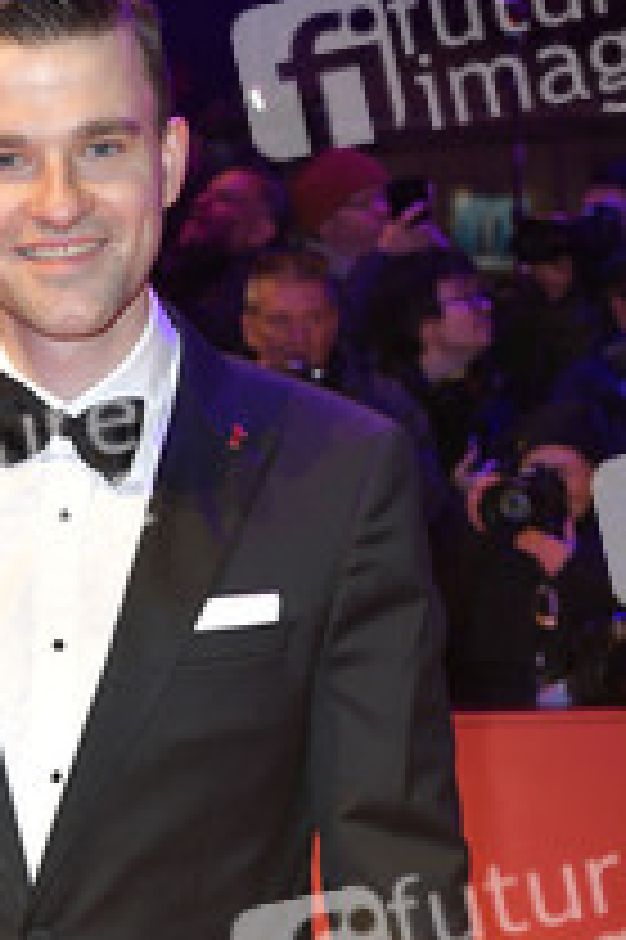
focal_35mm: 92
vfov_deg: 21.9
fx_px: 2403
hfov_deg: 14.7
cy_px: 729
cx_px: 54
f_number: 5.6
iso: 1600
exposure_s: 1/250
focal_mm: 48
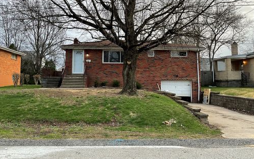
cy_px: 64
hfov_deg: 61.2
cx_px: 127
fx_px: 215
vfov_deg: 40.4
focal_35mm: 31
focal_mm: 3
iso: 32
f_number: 1.8
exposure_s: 1/120
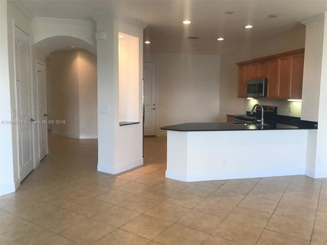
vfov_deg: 49.7
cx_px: 164
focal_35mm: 28
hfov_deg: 63.5
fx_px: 264
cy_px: 122
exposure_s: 1/30
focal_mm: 3.99
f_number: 1.8
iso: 25
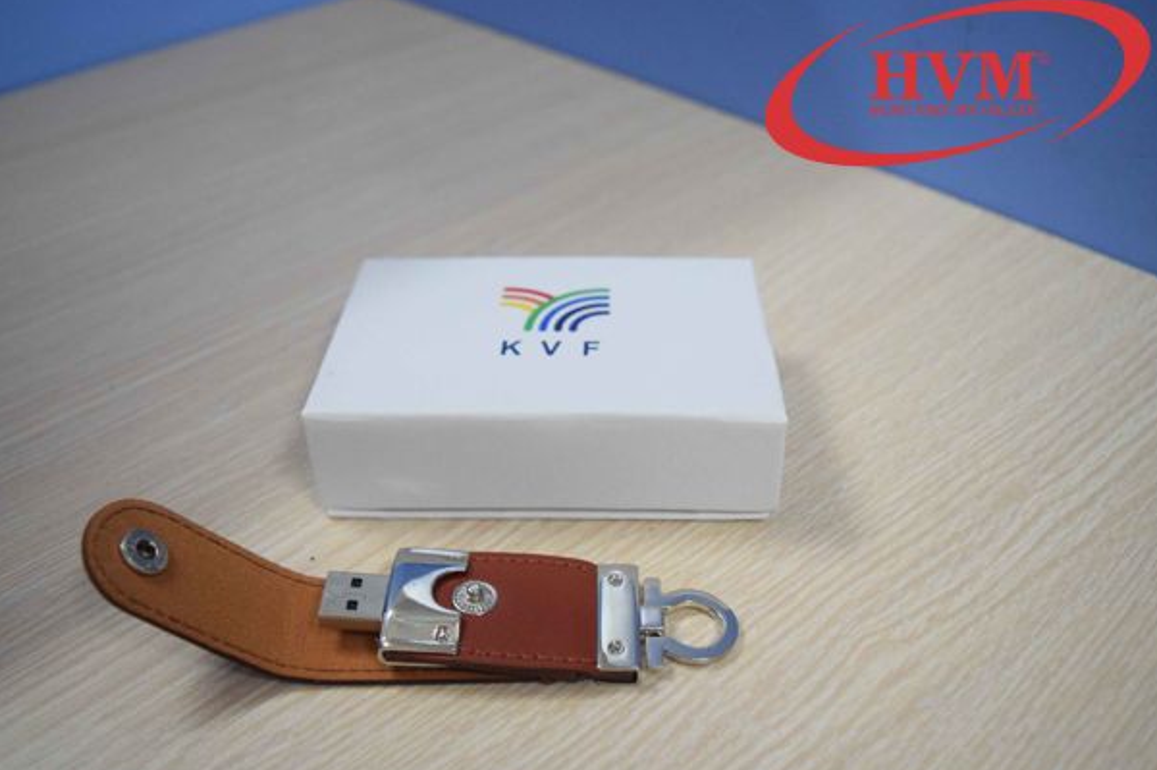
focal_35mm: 35
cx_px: 534
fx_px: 1124
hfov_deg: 54.4
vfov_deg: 37.8
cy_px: 407
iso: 3200
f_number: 3.5
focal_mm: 20
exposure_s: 1/100
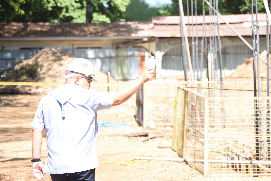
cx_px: 136
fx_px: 926
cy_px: 90
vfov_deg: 11.2
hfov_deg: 16.6
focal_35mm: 123
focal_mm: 82
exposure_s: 1/400
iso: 250
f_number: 5
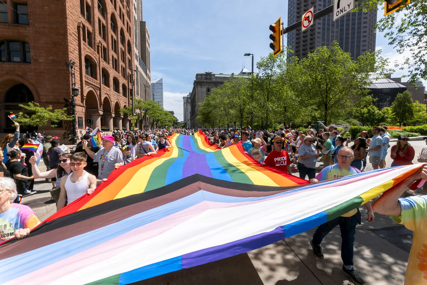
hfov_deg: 96.7
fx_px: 190
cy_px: 142
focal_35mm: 16
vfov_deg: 73.7
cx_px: 214
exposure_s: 1/250
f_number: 10
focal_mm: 16
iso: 100
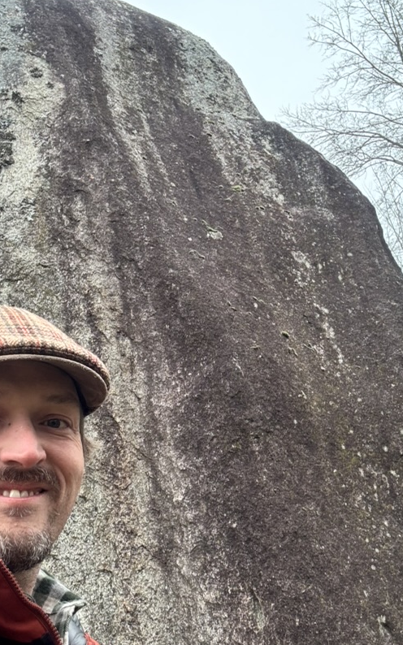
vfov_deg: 48.0
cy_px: 380
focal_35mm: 41
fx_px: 721
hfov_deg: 31.2
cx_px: 171
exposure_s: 1/106
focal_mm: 2.69
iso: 80
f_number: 1.9
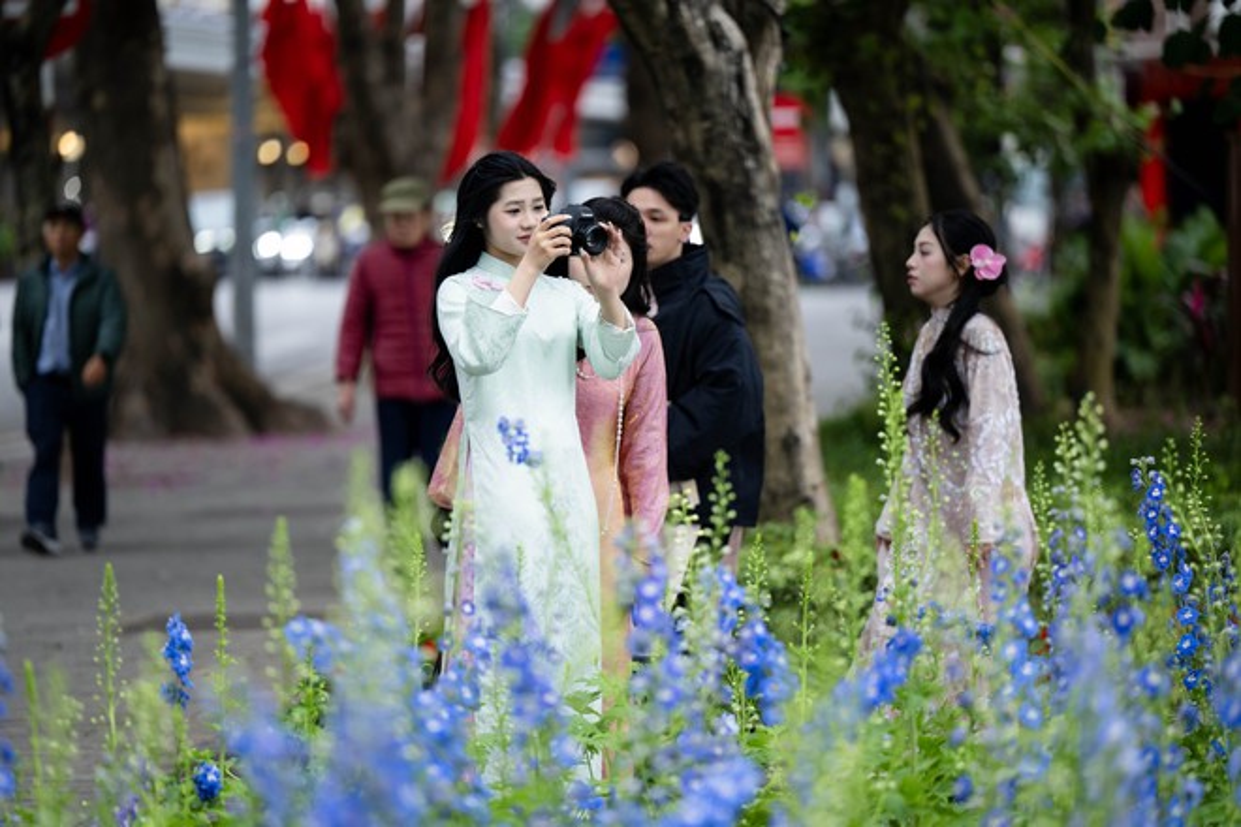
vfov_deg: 7.4
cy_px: 414
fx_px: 6377
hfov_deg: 11.1
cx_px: 620
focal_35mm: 185
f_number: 2.8
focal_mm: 185
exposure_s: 1/250
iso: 320
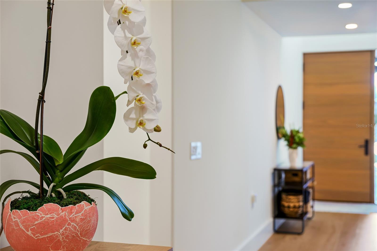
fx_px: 534
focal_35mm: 51
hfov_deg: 38.9
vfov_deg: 26.5
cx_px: 188
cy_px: 126
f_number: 4
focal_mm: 51
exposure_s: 1/5
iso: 160
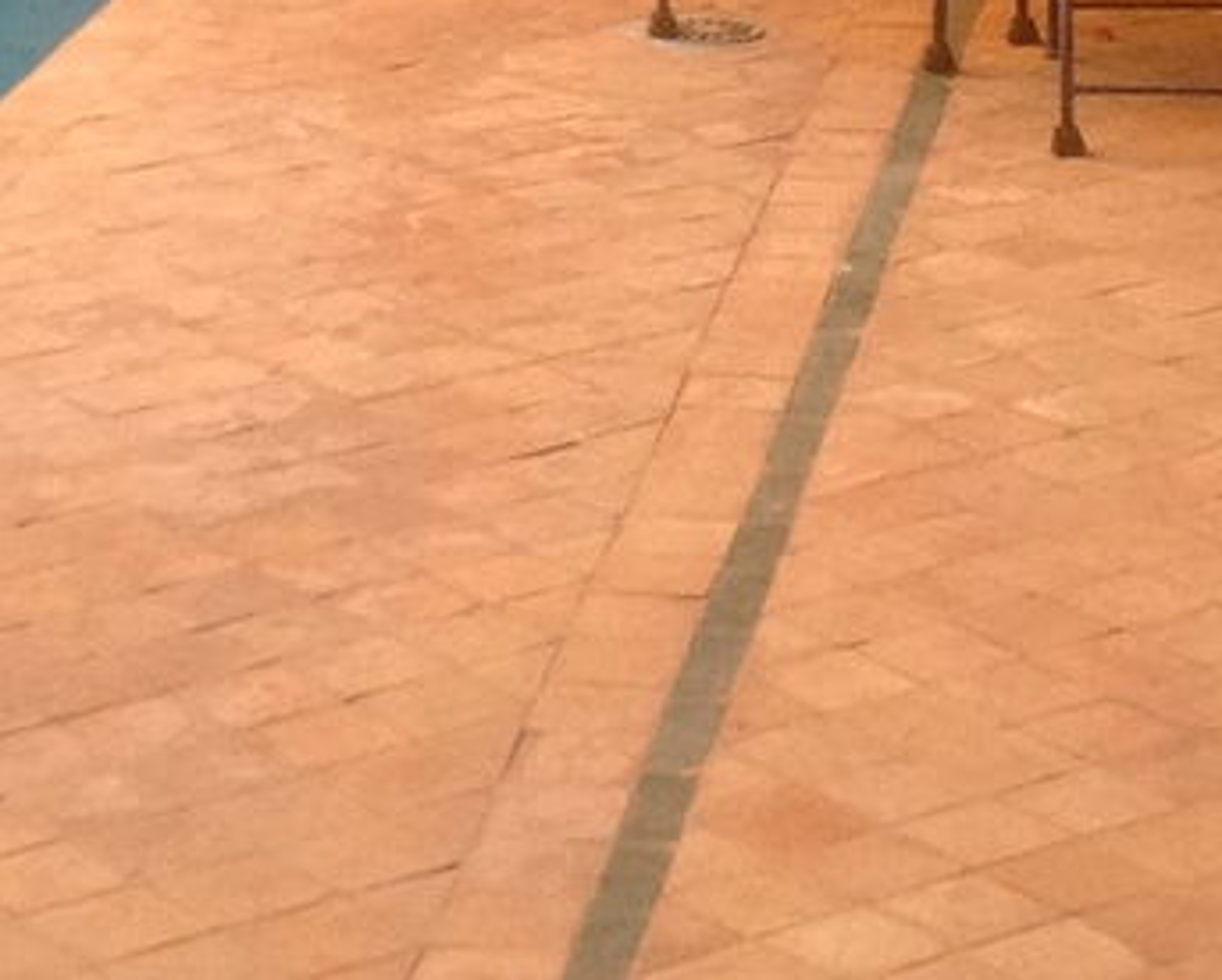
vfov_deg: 9.5
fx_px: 5755
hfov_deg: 12.1
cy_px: -422
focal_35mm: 159
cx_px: 623
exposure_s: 1/120
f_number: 2.4
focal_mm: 4.28
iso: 100
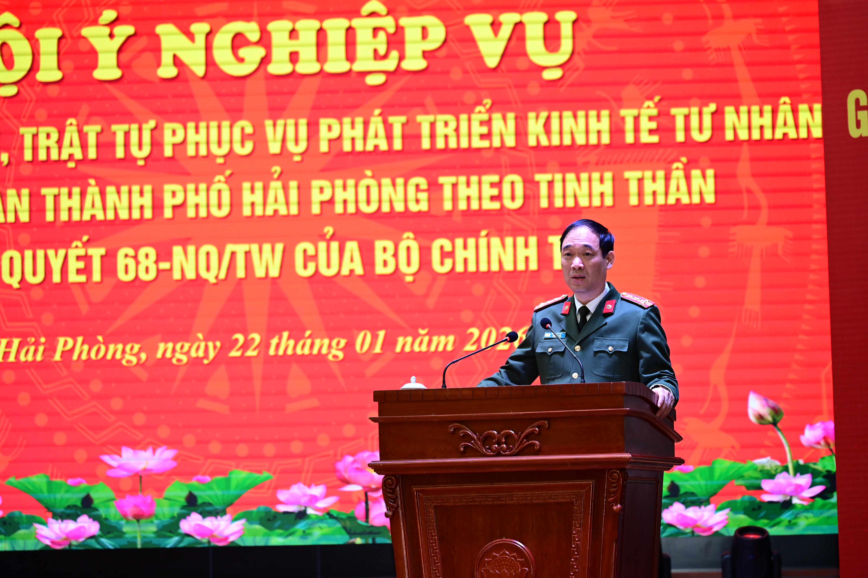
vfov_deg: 11.4
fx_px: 2892
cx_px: 434
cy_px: 289
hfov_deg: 17.1
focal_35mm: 120
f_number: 4
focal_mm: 120
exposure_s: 1/250
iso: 2000
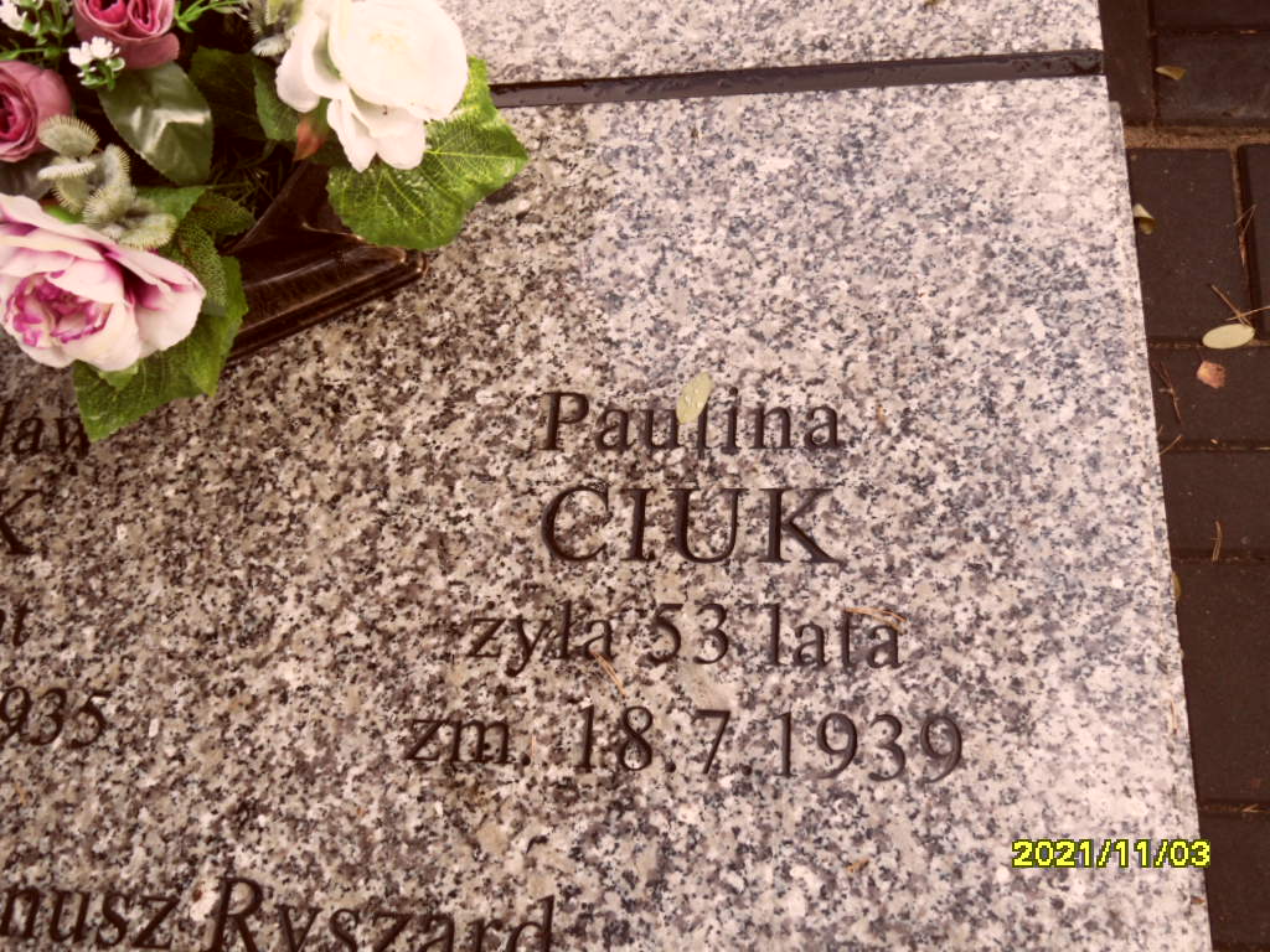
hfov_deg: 56.8
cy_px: 476
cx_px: 635
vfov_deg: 44.2
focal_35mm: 32
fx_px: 1174
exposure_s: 1/125
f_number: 3.4
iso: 80
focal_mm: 5.3
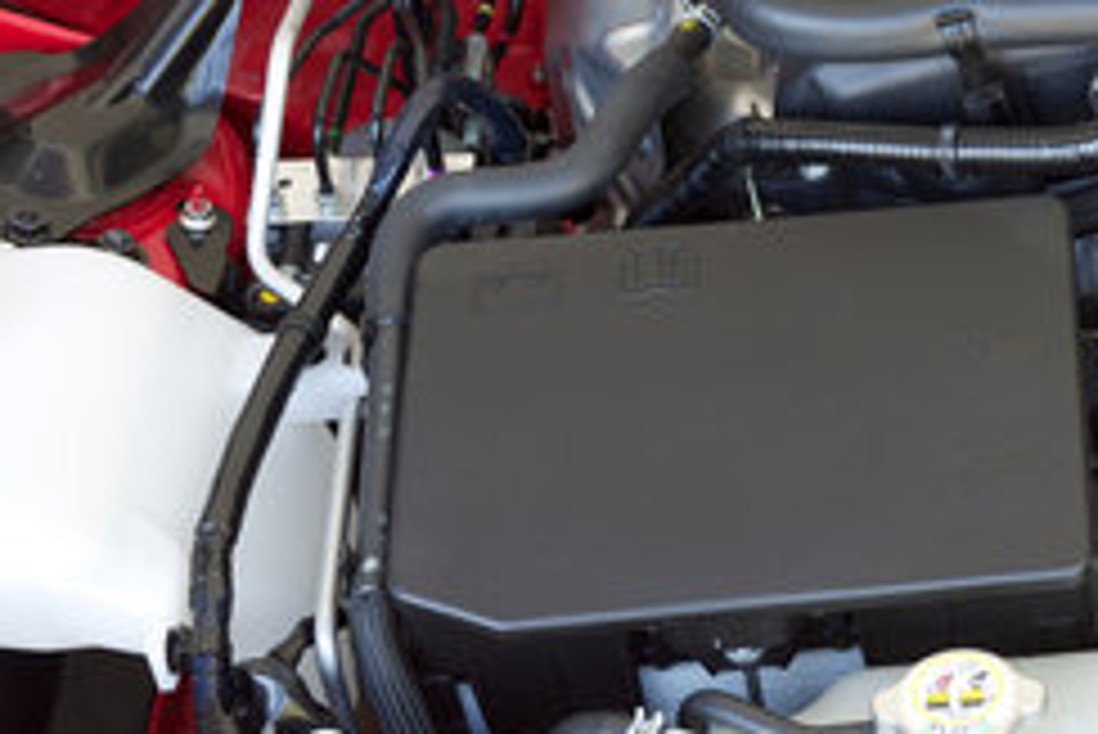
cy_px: 180
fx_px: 3754
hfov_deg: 16.2
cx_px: 1166
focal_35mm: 123
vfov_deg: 11.1
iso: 100
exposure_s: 1/2.5
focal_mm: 50
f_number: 14
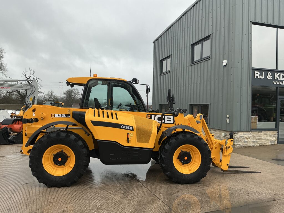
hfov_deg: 63.4
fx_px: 230
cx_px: 142
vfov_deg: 49.7
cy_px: 106
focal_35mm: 28
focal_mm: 3
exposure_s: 1/122
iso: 20
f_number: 1.8
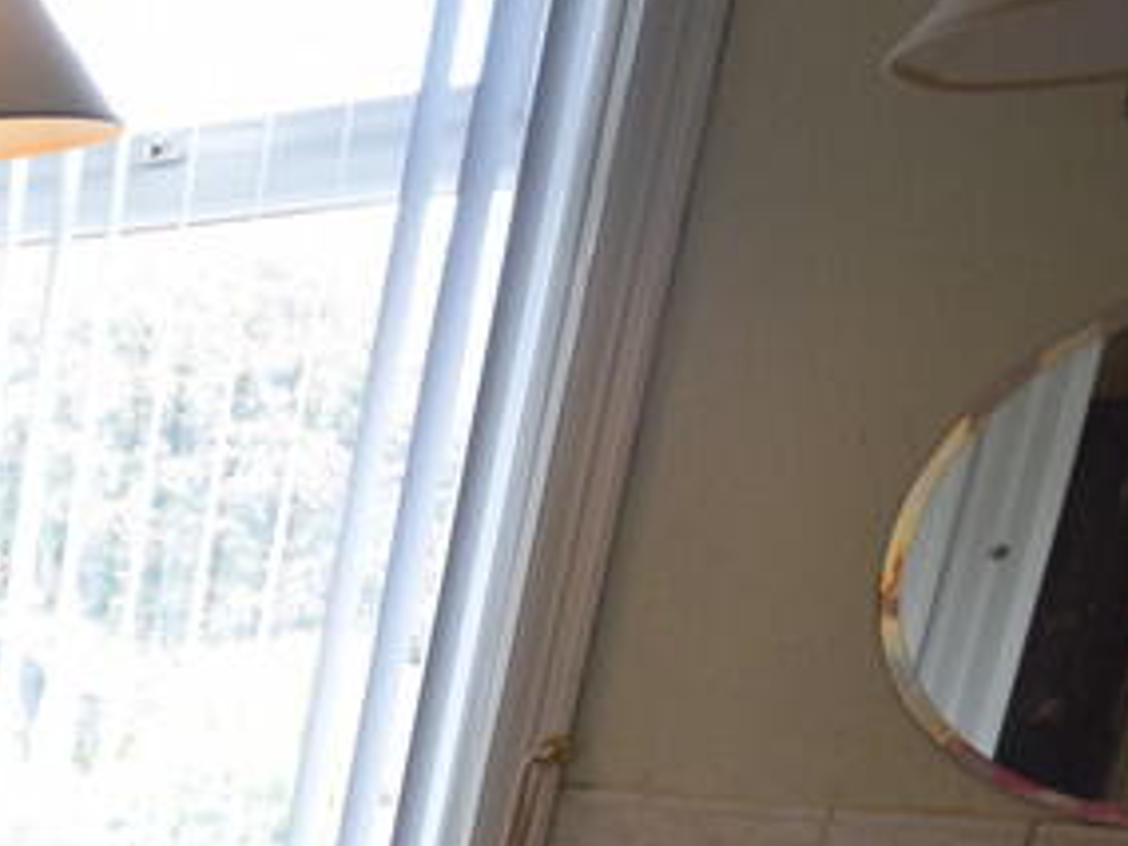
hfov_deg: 22.5
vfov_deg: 21.3
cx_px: -786
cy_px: 1198
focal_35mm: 60
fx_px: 1951
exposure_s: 1/60
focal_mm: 11.5
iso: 400
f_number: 4.2
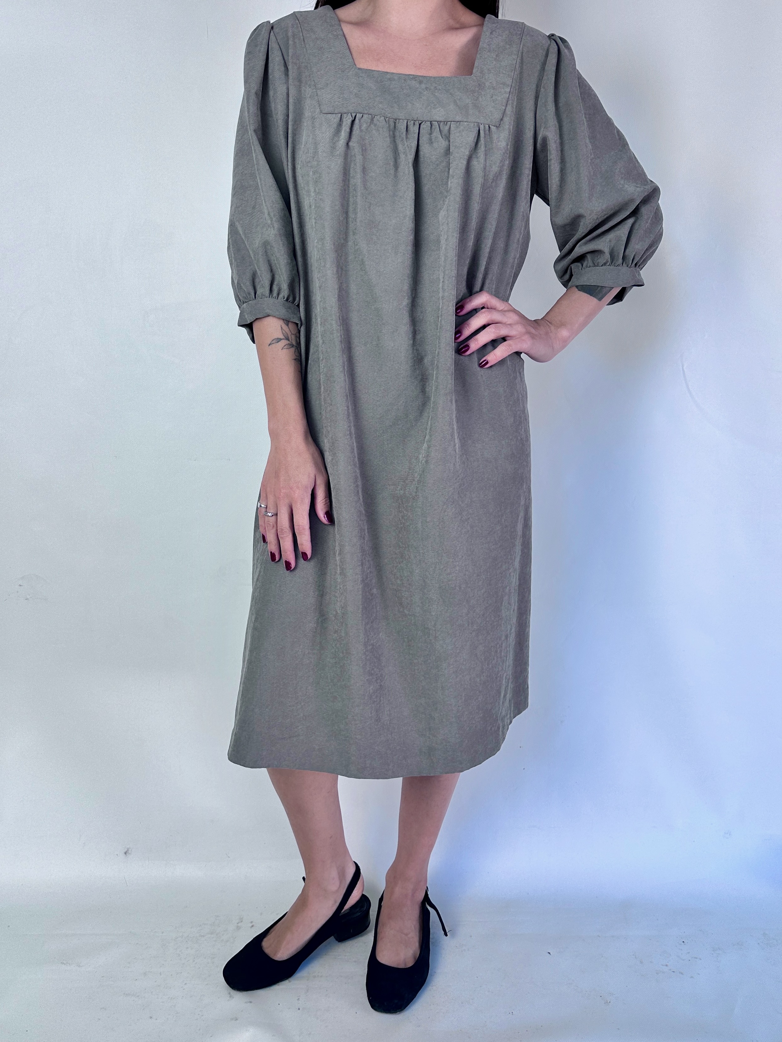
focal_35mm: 24
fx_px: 723
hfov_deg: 56.8
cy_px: 521
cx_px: 391
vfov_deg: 71.6
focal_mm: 6.86
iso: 80
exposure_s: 1/333
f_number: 1.78
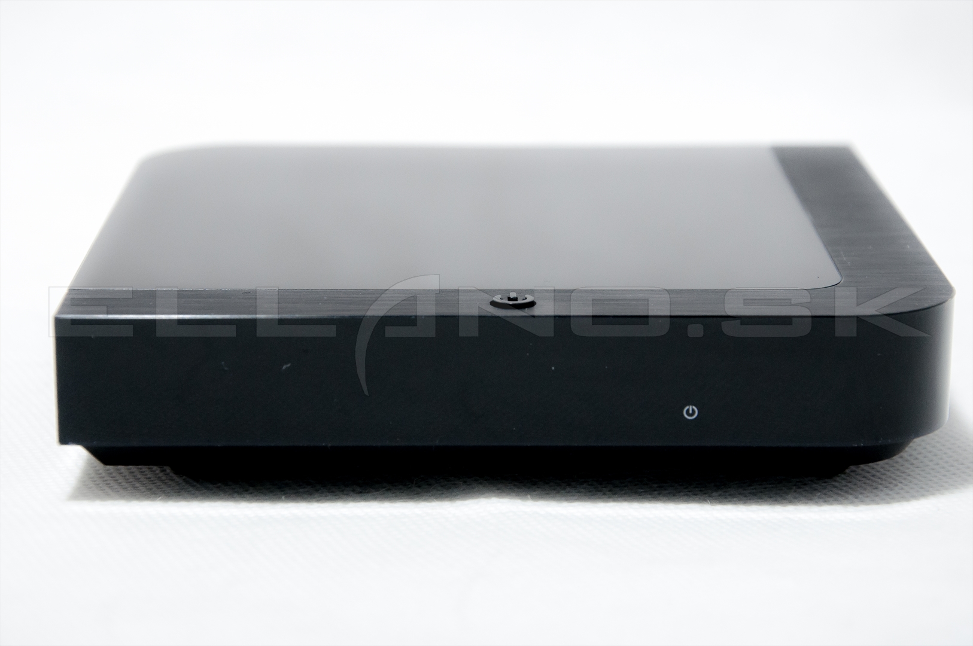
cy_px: 323
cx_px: 486
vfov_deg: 11.4
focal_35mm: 120
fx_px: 3239
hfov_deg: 17.1
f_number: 9
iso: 1000
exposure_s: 1/60
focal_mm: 80
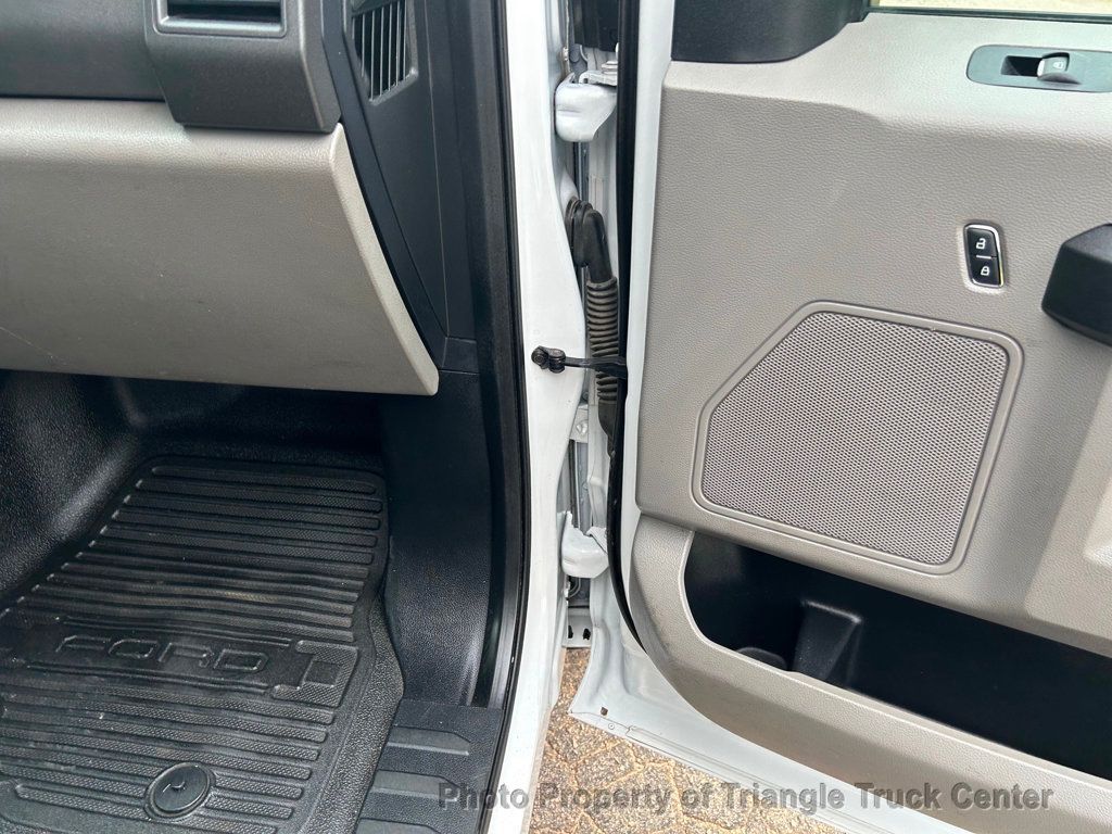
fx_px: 835
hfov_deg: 67.3
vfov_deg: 53.1
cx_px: 556
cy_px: 417
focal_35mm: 26
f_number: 1.5
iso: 64
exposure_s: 1/121
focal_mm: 5.7
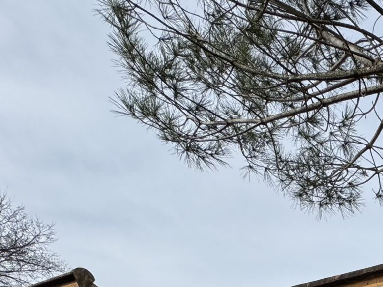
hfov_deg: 31.4
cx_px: 503
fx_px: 509
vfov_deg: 23.3
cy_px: 461
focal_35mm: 46
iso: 50
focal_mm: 2.22
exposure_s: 1/1299
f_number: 2.2
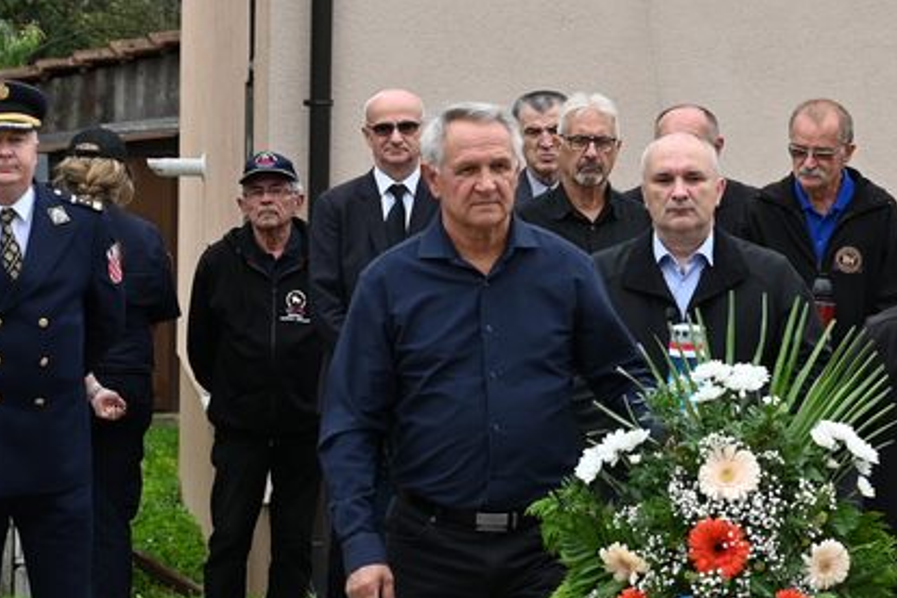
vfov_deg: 6.8
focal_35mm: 203
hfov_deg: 10.1
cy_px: 482
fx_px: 5058
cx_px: 854
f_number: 5.6
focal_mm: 70
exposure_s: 1/250
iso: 200
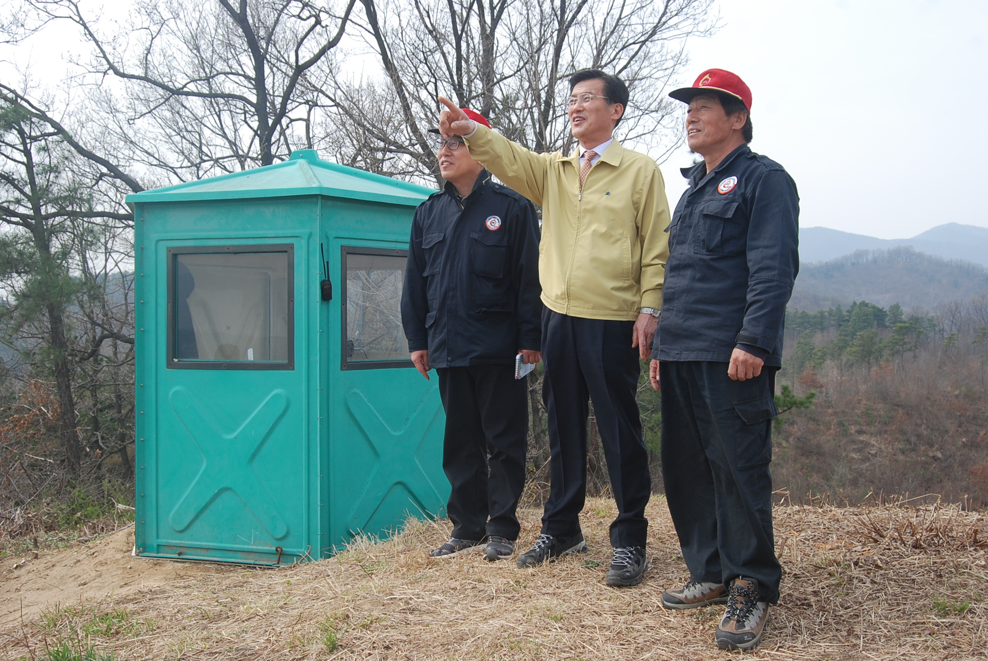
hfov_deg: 53.1
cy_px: 330
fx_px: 989
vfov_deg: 37.0
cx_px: 494
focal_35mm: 36
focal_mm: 24
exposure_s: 1/200
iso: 200
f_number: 7.1
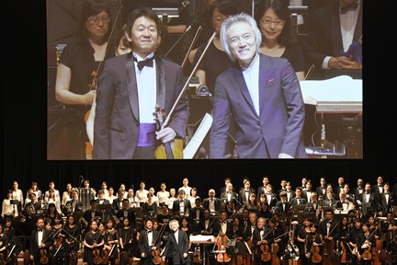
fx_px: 1632
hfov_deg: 13.9
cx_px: 204
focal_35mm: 148
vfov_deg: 9.3
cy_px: 143
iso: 2500
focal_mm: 125
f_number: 4.8
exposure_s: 1/200
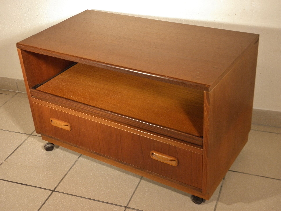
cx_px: 140
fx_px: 382
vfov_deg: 30.9
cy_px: 106
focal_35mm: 47
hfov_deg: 40.4
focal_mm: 8.6
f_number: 3.9
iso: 200
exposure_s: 1/13
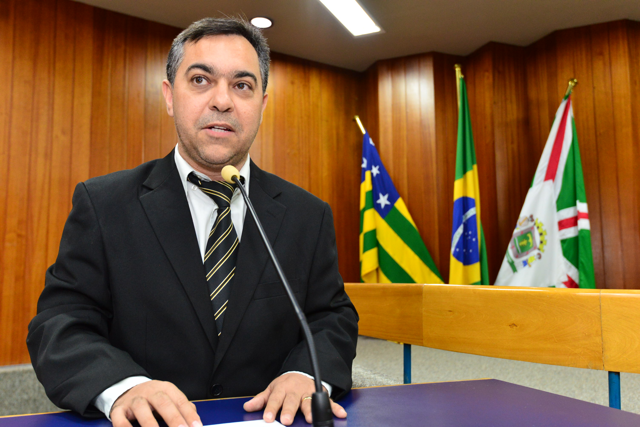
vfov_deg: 37.9
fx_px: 622
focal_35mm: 35
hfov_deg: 54.4
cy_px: 214
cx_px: 320
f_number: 5.6
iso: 2500
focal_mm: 35
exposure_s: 1/60
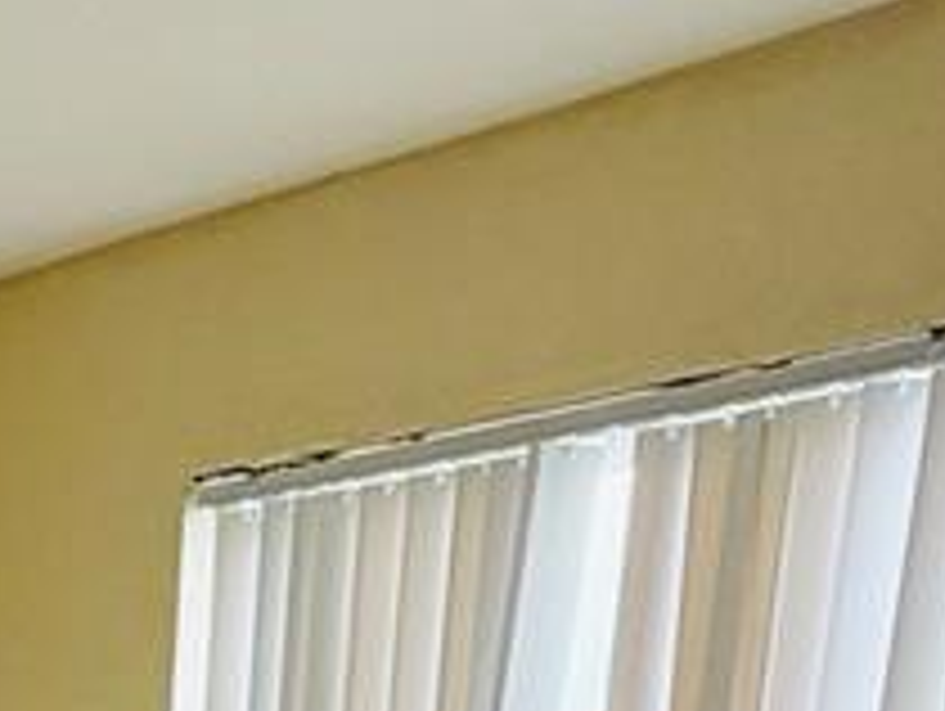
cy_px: 1755
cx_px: -243
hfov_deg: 22.2
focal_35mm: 80
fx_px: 2186
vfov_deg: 13.2
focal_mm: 2.22
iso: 50
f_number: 2.2
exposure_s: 1/121
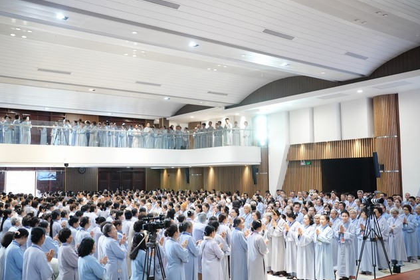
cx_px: 205
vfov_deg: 36.9
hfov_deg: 53.1
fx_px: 420
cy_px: 142
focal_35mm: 36
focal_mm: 35
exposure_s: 1/160
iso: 4000
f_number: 2.8
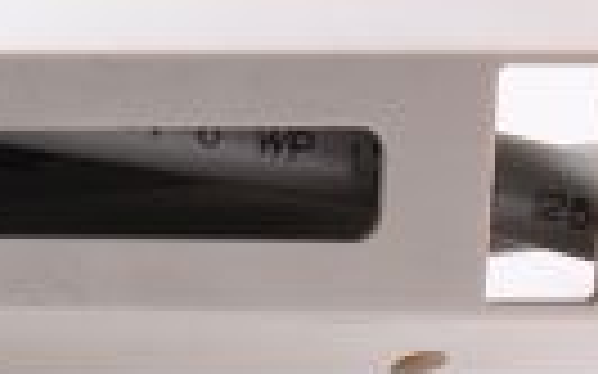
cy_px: -113
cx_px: -611
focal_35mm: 269
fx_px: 4382
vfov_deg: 4.9
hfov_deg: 7.5
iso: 320
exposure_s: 1/125
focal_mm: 50
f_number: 11
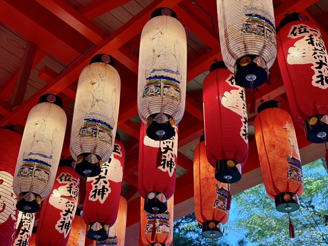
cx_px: 164
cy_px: 123
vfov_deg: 28.0
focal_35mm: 52
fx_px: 493
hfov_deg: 36.8
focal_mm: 5.96
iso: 32
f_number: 1.6
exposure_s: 1/187
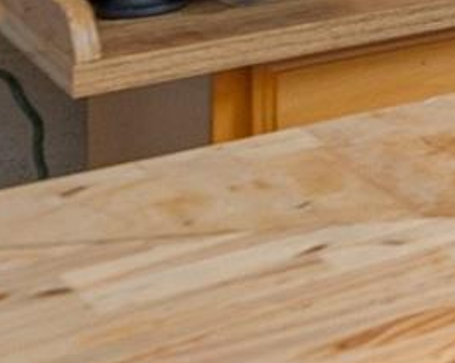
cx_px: 1665
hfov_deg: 9.1
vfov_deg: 12.8
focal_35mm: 102
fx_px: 1373
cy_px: -398
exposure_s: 1/80
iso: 320
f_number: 7.1
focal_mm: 14
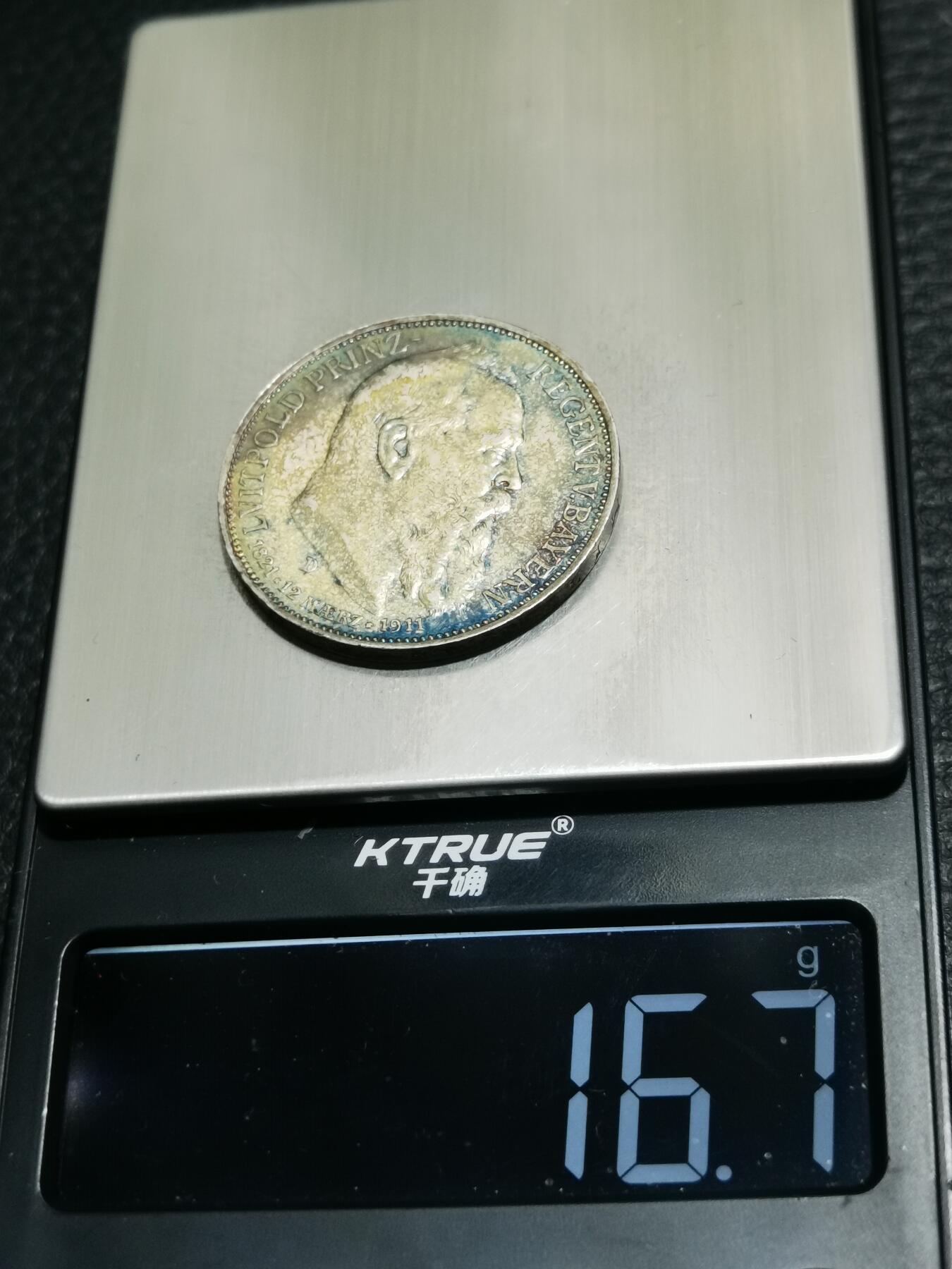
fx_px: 2383
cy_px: 634
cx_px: 476
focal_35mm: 65
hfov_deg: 22.6
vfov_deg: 29.8
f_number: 1.9
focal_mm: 6.67
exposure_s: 1/100
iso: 125
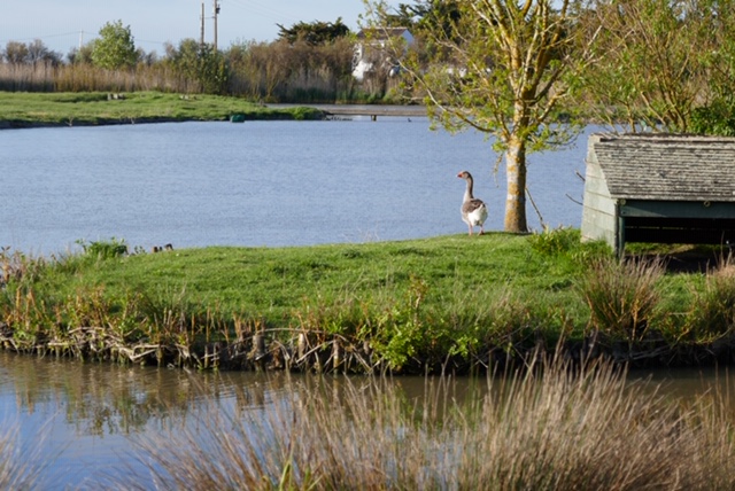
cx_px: 368
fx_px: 2575
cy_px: 246
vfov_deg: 10.9
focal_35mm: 126
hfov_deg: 16.2
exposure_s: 1/320
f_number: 5.6
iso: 125
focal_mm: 46
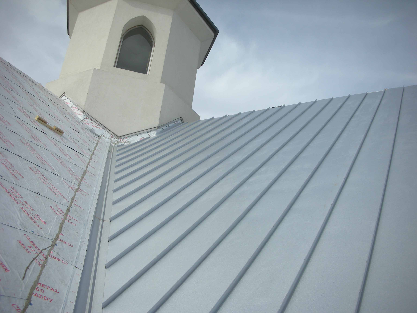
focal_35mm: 35
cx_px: 208
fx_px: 422
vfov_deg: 40.7
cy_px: 156
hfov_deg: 52.6
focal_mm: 5.8
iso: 50
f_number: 7.9
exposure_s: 1/125
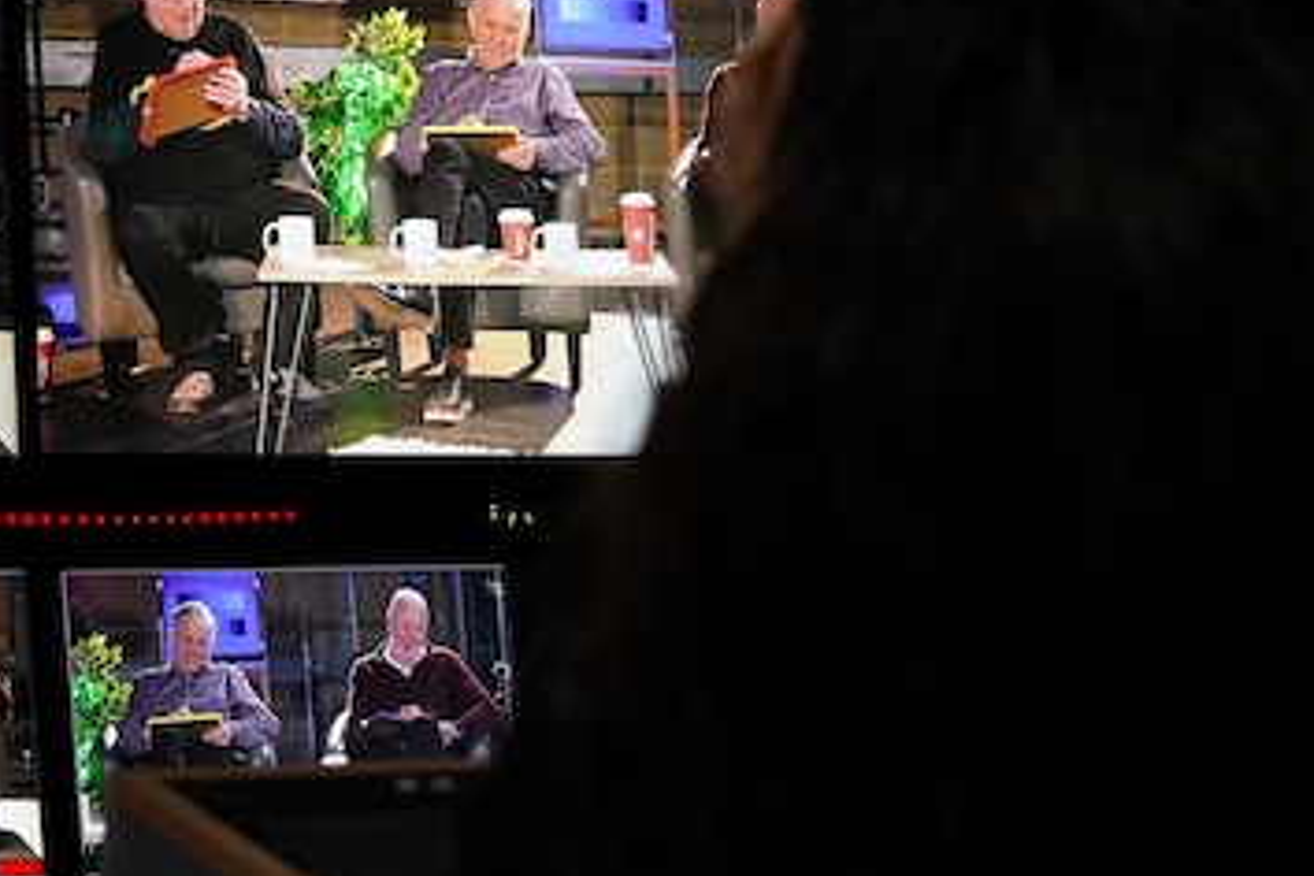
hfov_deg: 17.9
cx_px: 223
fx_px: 4124
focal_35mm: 113
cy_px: 254
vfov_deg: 12.1
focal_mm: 50
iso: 1600
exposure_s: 1/160
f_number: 3.2
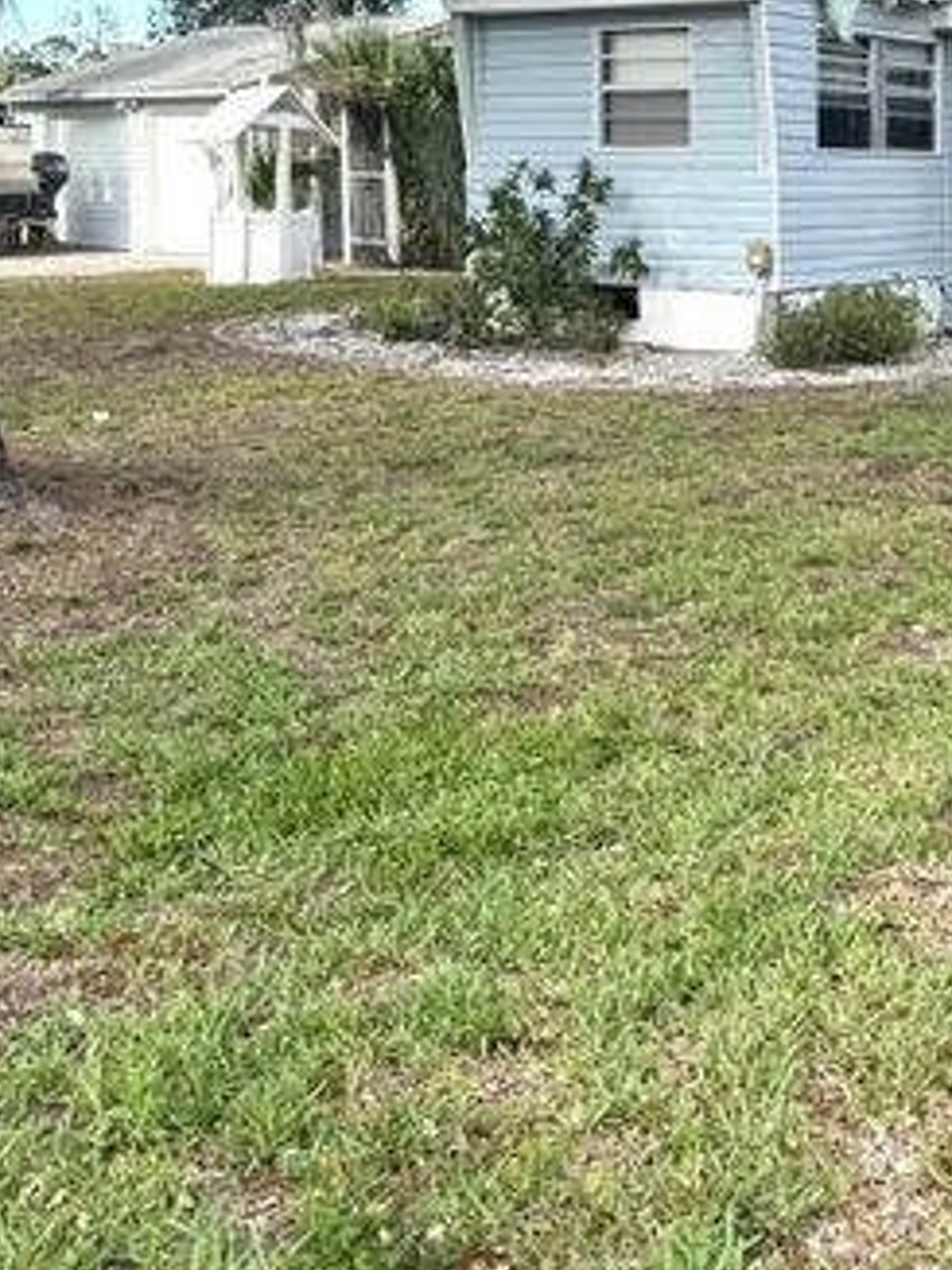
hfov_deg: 28.4
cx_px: 870
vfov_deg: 37.8
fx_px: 1798
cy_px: 289
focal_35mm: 49
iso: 80
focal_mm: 6.76
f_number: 1.78
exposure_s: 1/1339
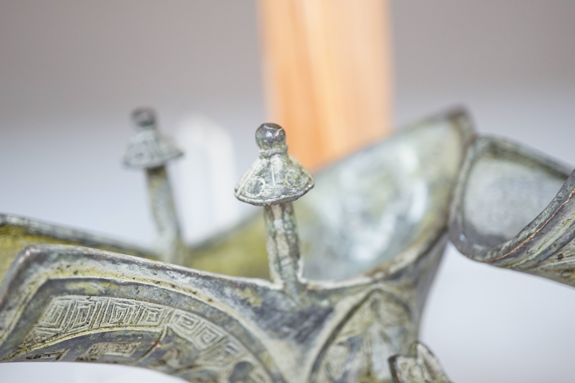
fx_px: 719
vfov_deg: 29.9
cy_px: 192
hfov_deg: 43.6
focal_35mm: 45
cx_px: 288
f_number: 3.5
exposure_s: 1/60
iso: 1250
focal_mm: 30
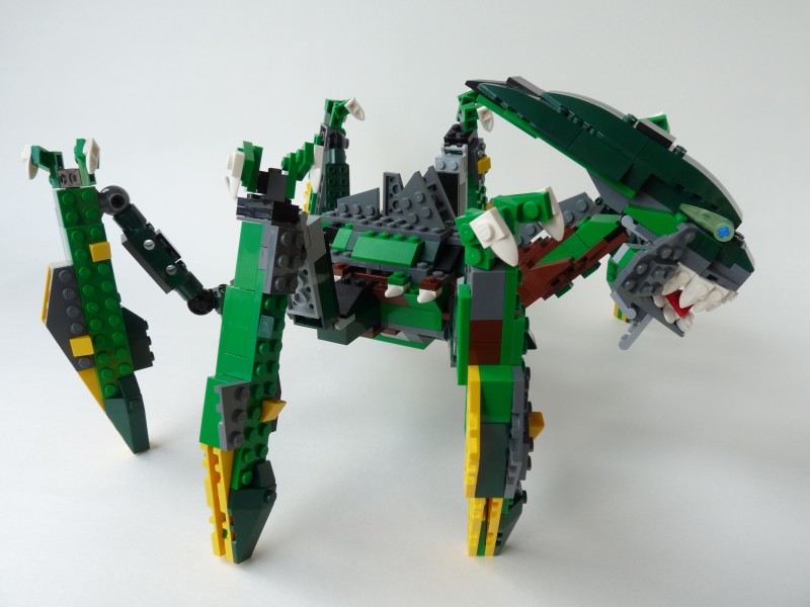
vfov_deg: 51.4
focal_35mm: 27
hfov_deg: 65.3
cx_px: 405
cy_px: 304
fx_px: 632
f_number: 5
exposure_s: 1/40
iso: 100
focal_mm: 4.8
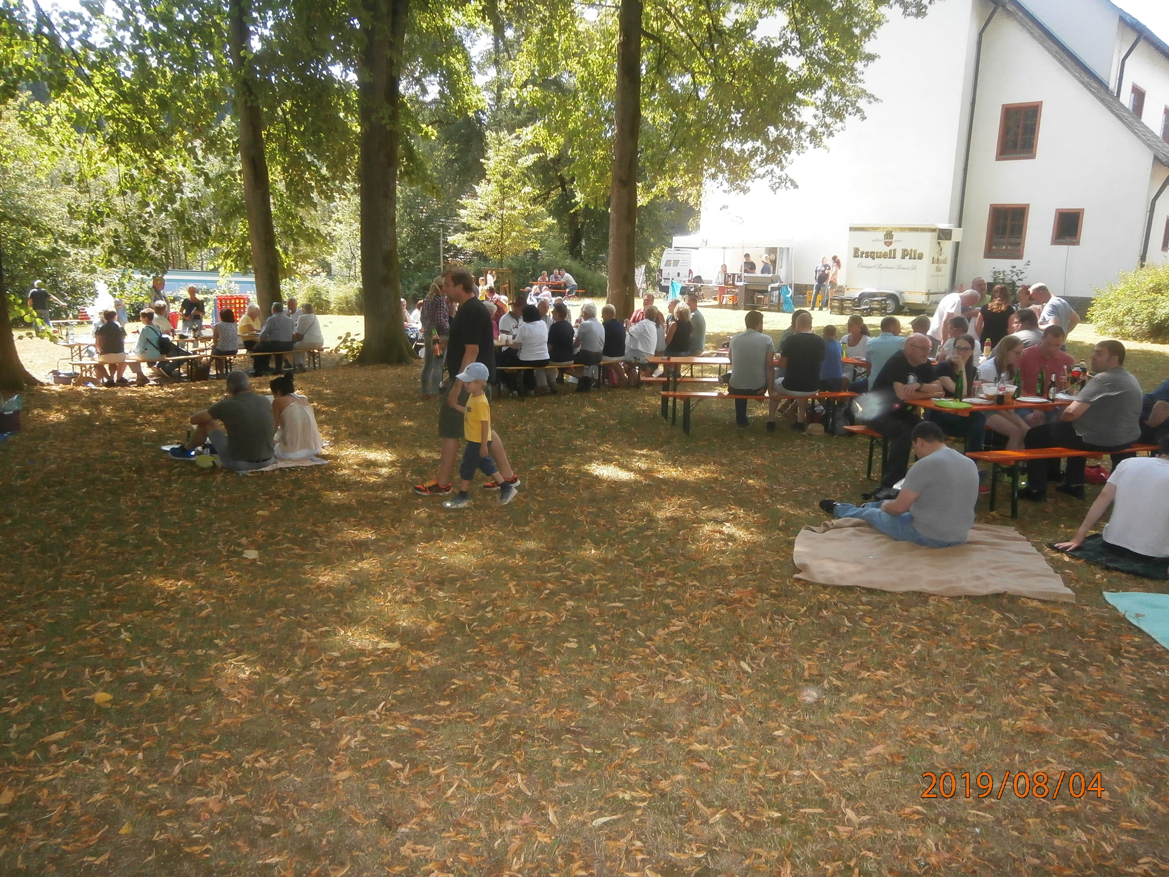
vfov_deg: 53.1
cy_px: 438
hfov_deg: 67.3
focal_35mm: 26
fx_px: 878
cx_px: 584
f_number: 2.8
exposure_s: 1/320
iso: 200
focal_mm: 4.7
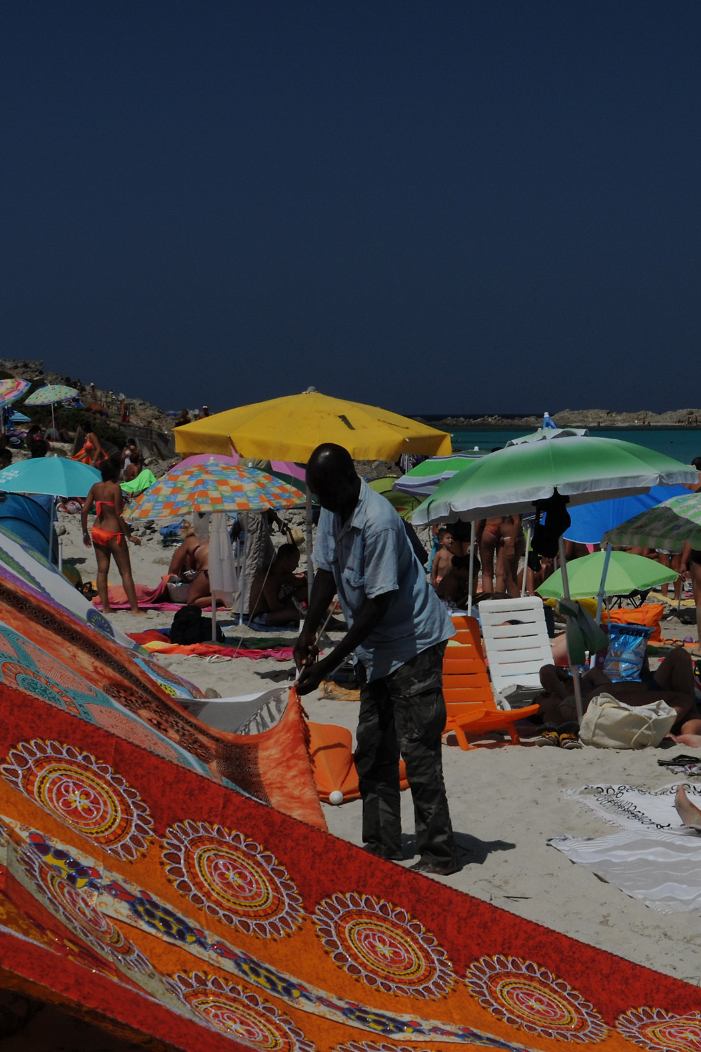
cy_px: 524
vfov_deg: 25.4
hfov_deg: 16.9
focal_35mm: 80
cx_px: 584
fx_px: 2329
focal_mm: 35
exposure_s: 1/250
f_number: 16
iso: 200
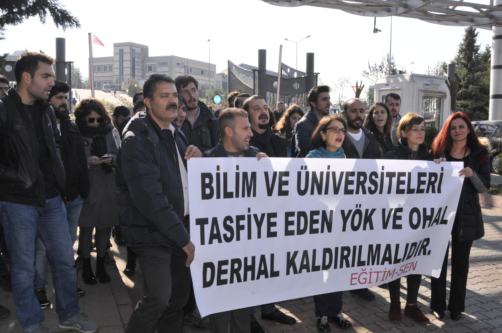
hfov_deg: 53.2
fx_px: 501
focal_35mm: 36
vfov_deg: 36.8
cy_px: 166
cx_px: 251
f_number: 18
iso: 640
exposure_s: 1/250
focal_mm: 24
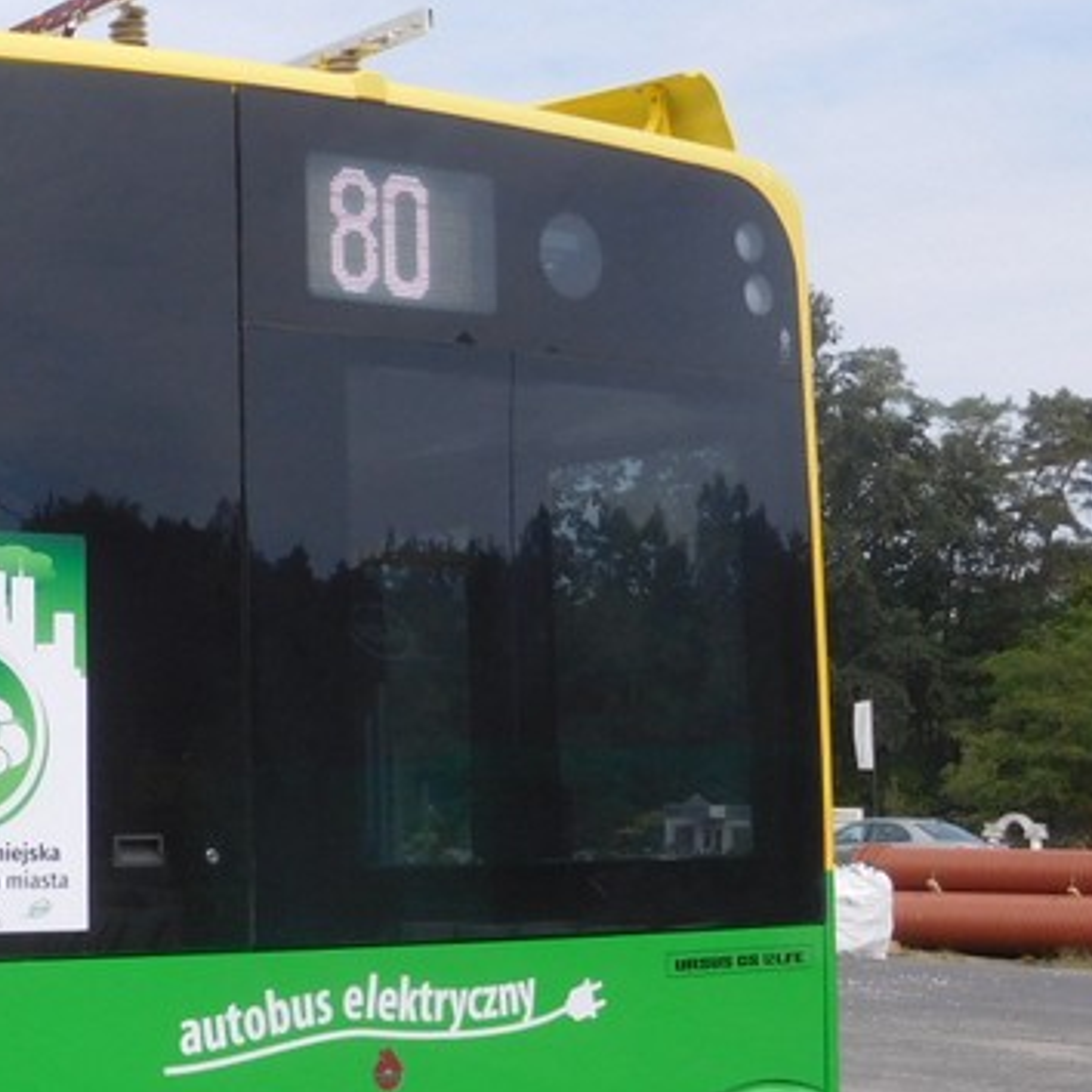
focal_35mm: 72
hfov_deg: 22.6
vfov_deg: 23.9
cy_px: 662
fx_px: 2570
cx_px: -108
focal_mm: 5.7
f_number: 3.6
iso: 125
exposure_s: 1/1000
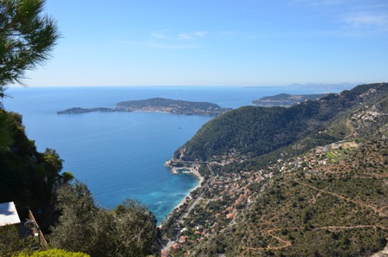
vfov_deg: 41.6
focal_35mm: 32
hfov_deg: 59.6
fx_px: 339
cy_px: 128
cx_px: 194
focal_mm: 21
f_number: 8
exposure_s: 1/250
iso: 100
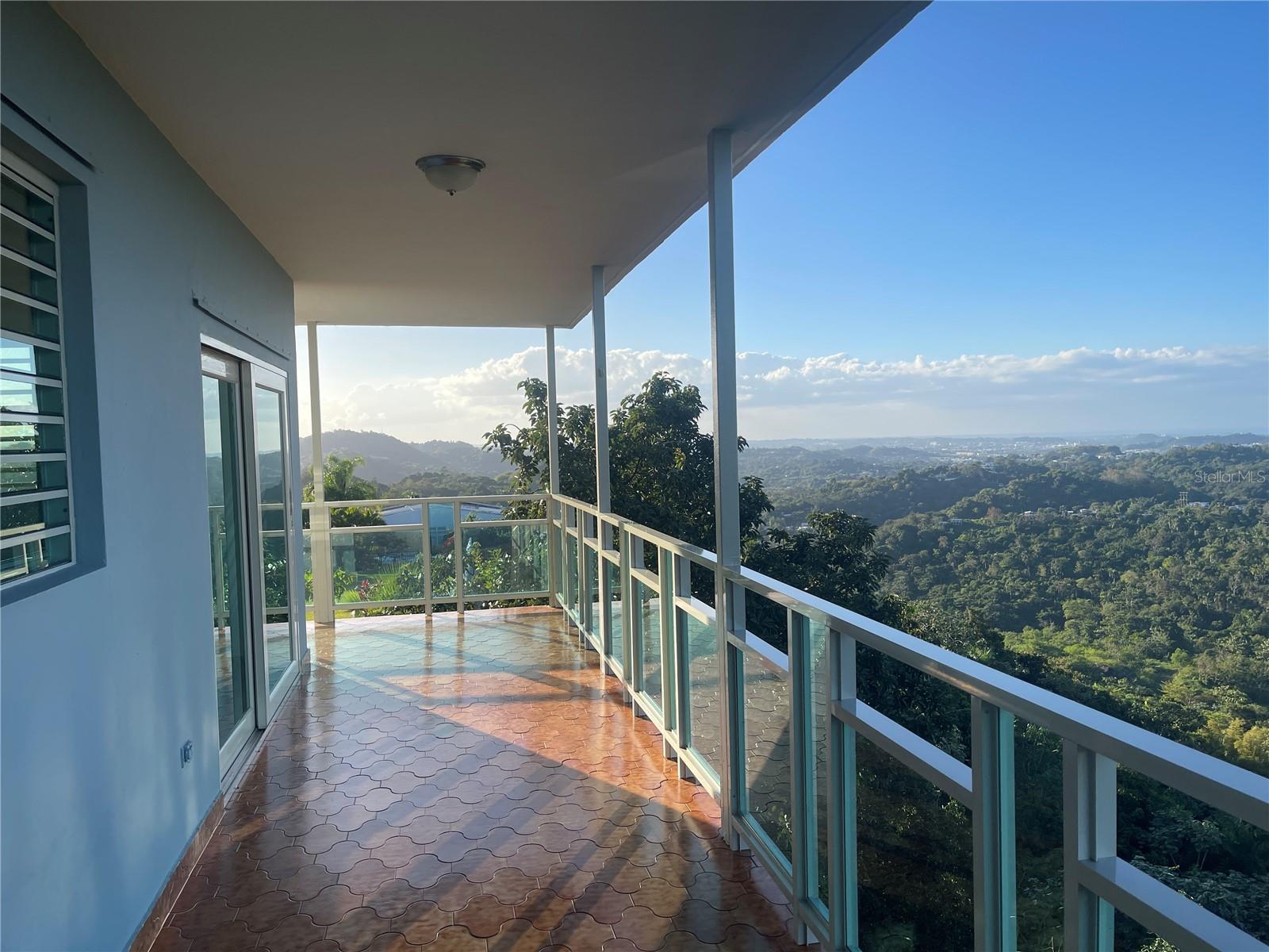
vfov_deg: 54.9
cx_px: 634
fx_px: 916
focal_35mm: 25
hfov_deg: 69.4
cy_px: 476
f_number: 1.6
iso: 32
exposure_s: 1/2660
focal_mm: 5.1
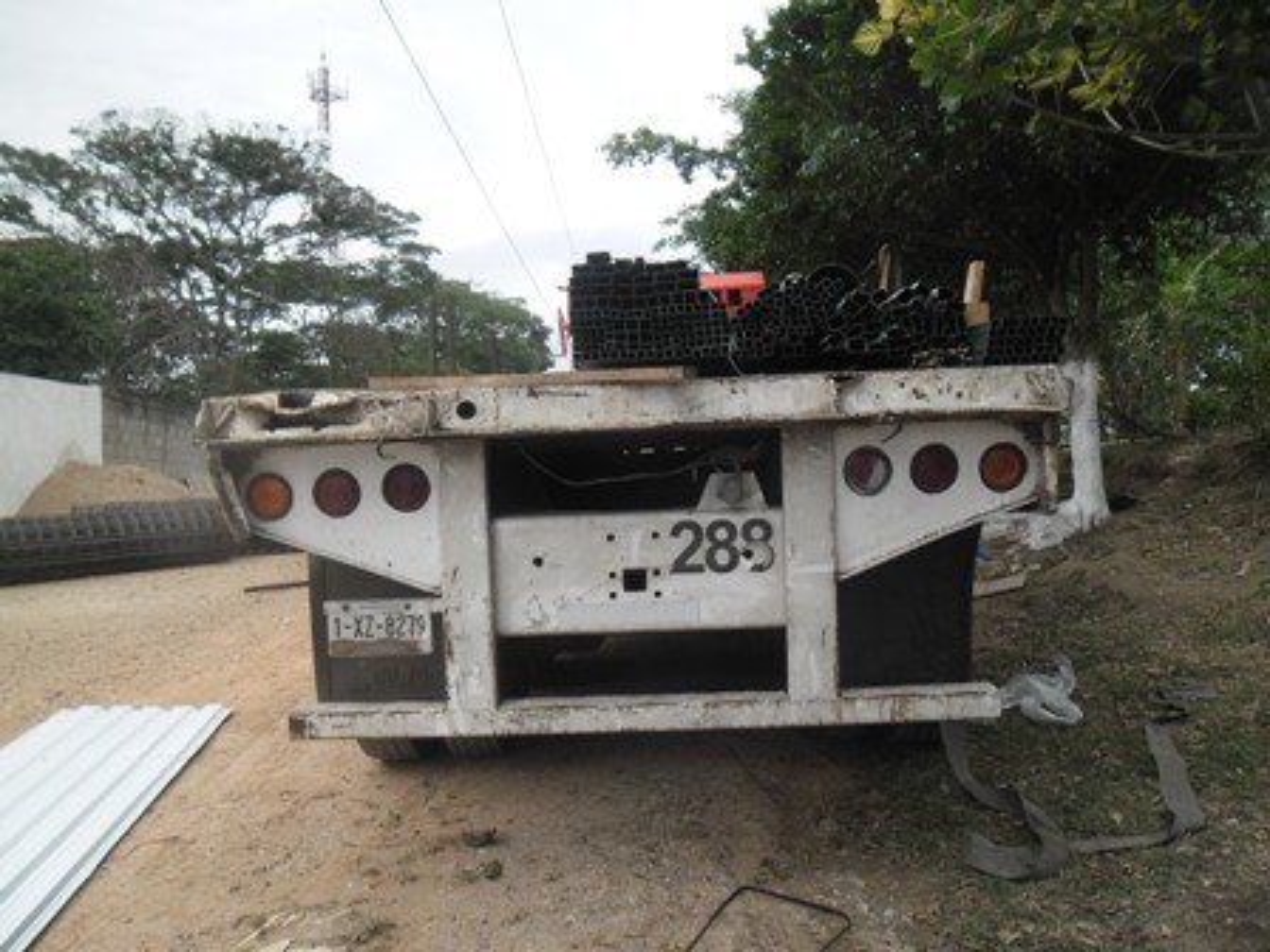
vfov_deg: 51.4
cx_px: 635
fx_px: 991
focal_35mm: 27
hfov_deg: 65.3
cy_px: 476
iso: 80
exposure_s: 1/331
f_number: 3.5
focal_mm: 4.9
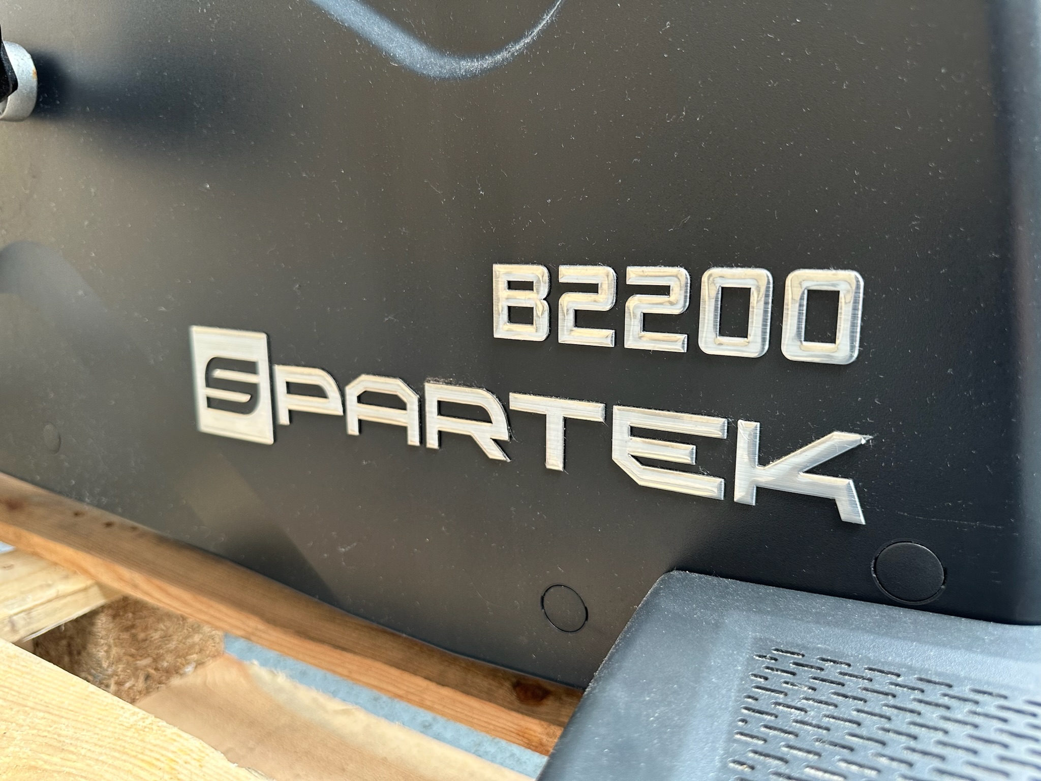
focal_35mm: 24
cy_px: 390
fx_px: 722
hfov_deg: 71.6
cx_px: 520
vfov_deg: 56.8
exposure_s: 1/50
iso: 125
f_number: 1.78
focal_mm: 6.86
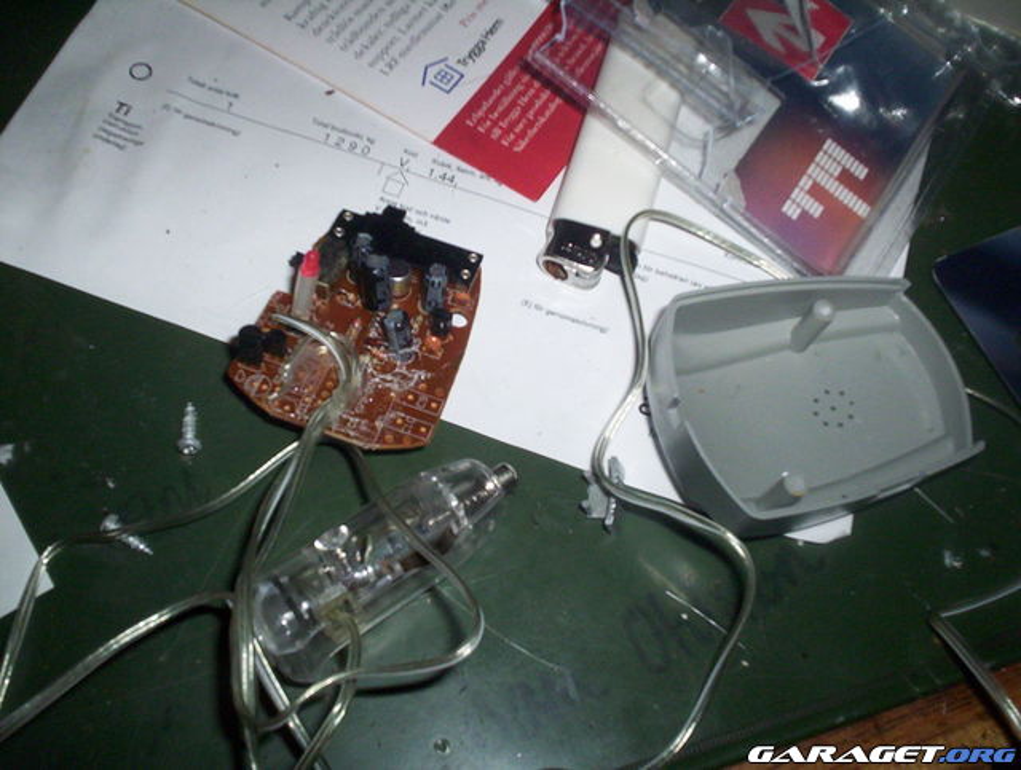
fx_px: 1123
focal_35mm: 38
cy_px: 385
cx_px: 510
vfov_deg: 37.9
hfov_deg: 48.9
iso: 140
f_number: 4.5
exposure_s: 1/60
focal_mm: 4.99
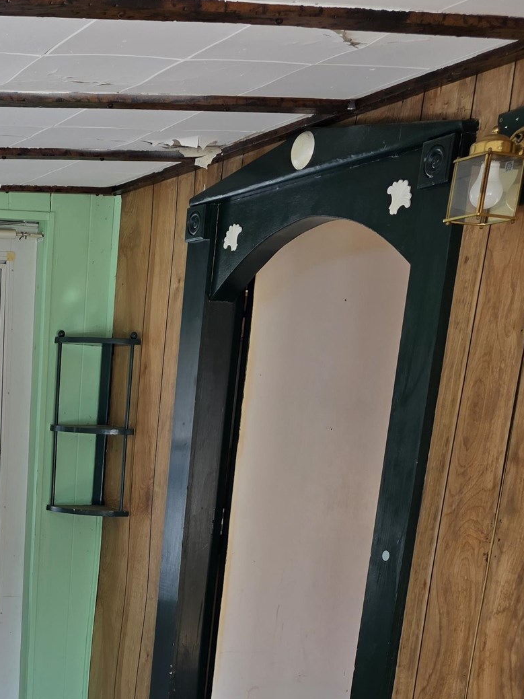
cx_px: -40
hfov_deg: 26.5
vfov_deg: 34.3
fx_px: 1030
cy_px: 690
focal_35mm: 51
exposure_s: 1/180
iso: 40
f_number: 1.7
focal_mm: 6.3
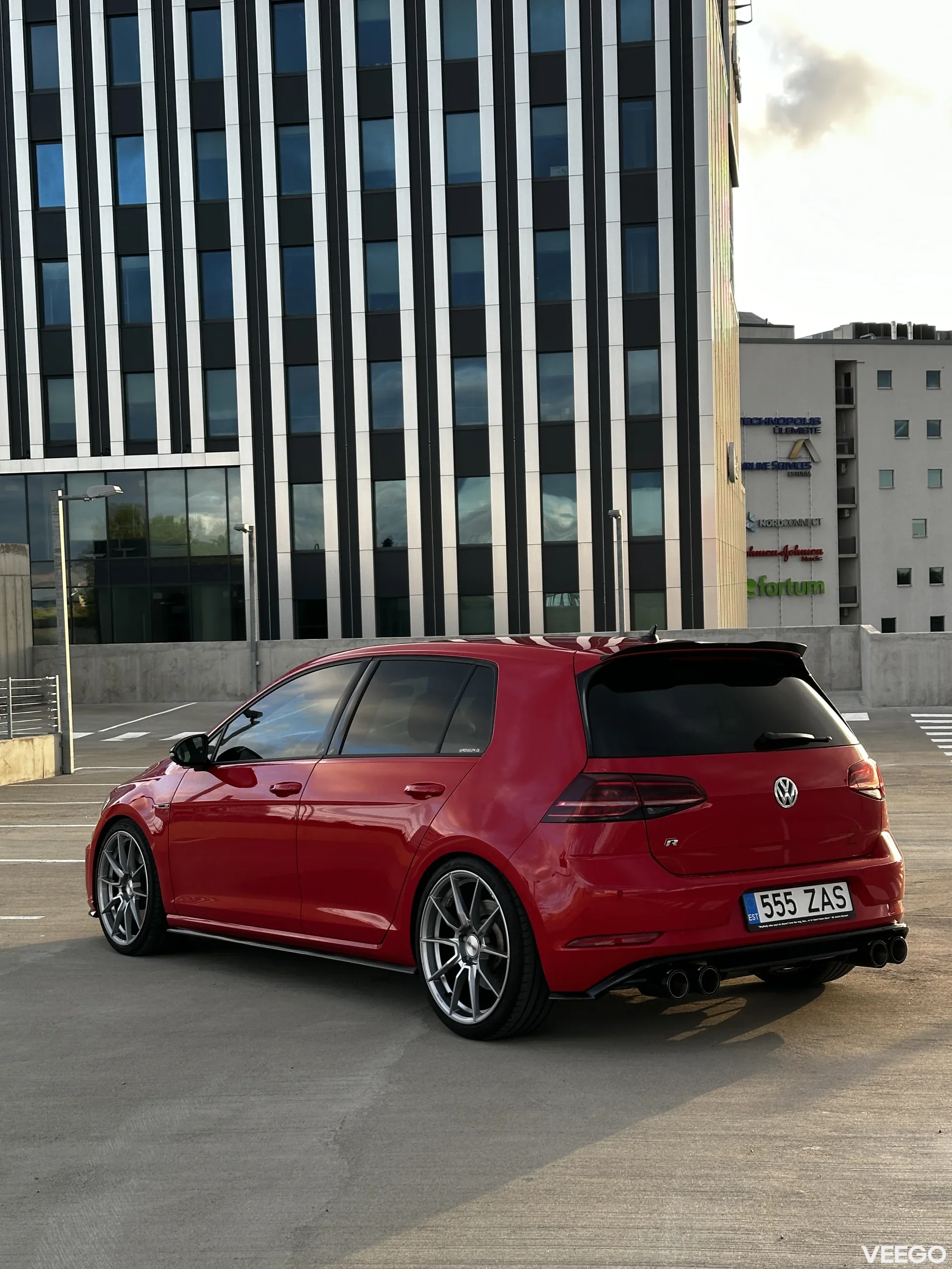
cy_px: 634
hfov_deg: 30.3
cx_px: 476
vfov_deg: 39.7
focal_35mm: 48
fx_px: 1760
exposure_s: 1/337
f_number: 1.78
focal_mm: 6.86
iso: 64
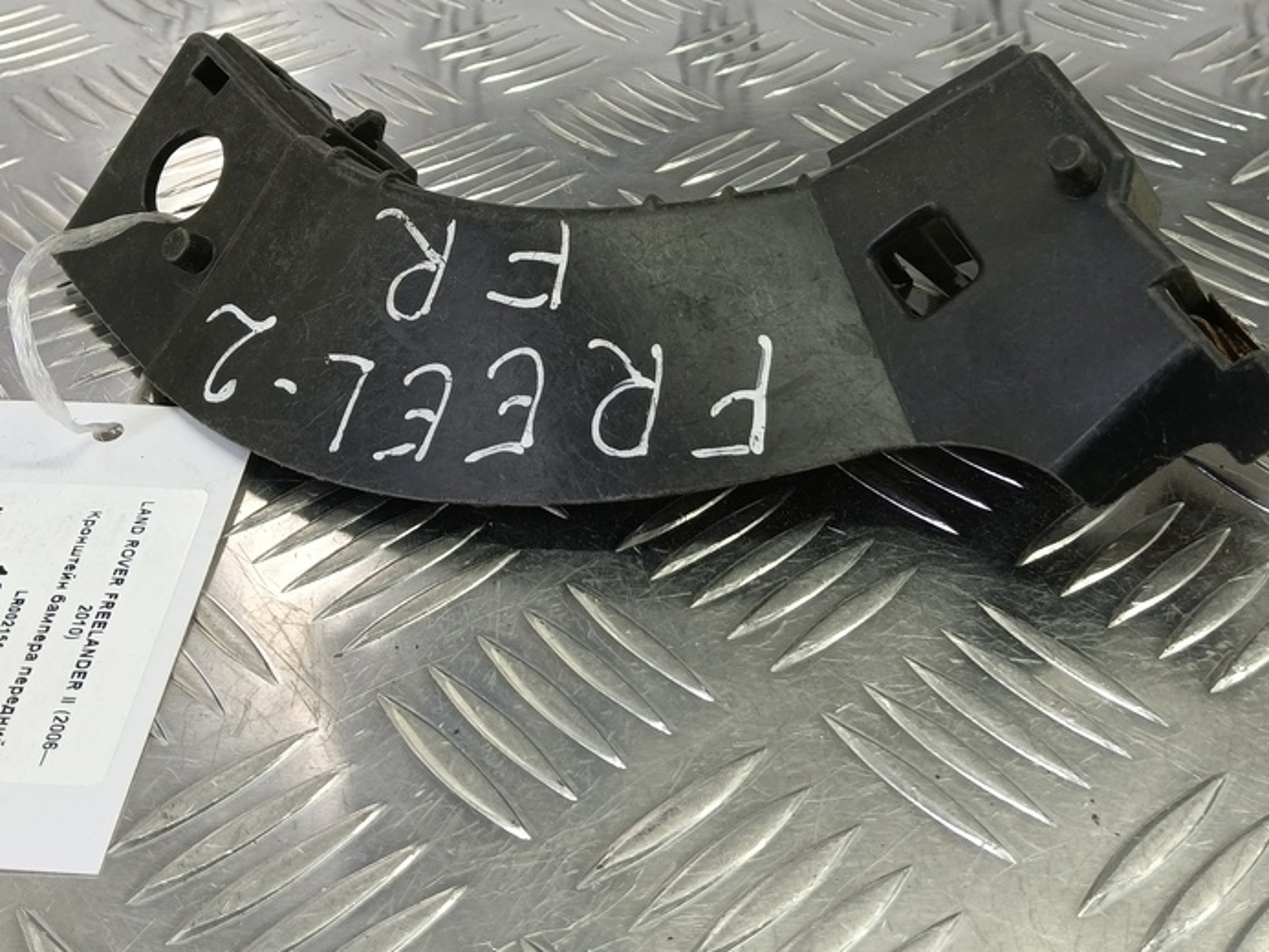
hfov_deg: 53.9
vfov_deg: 40.8
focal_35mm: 34
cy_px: 262
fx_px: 1247
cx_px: 645
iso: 119
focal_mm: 4.11
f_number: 1.6
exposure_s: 1/50
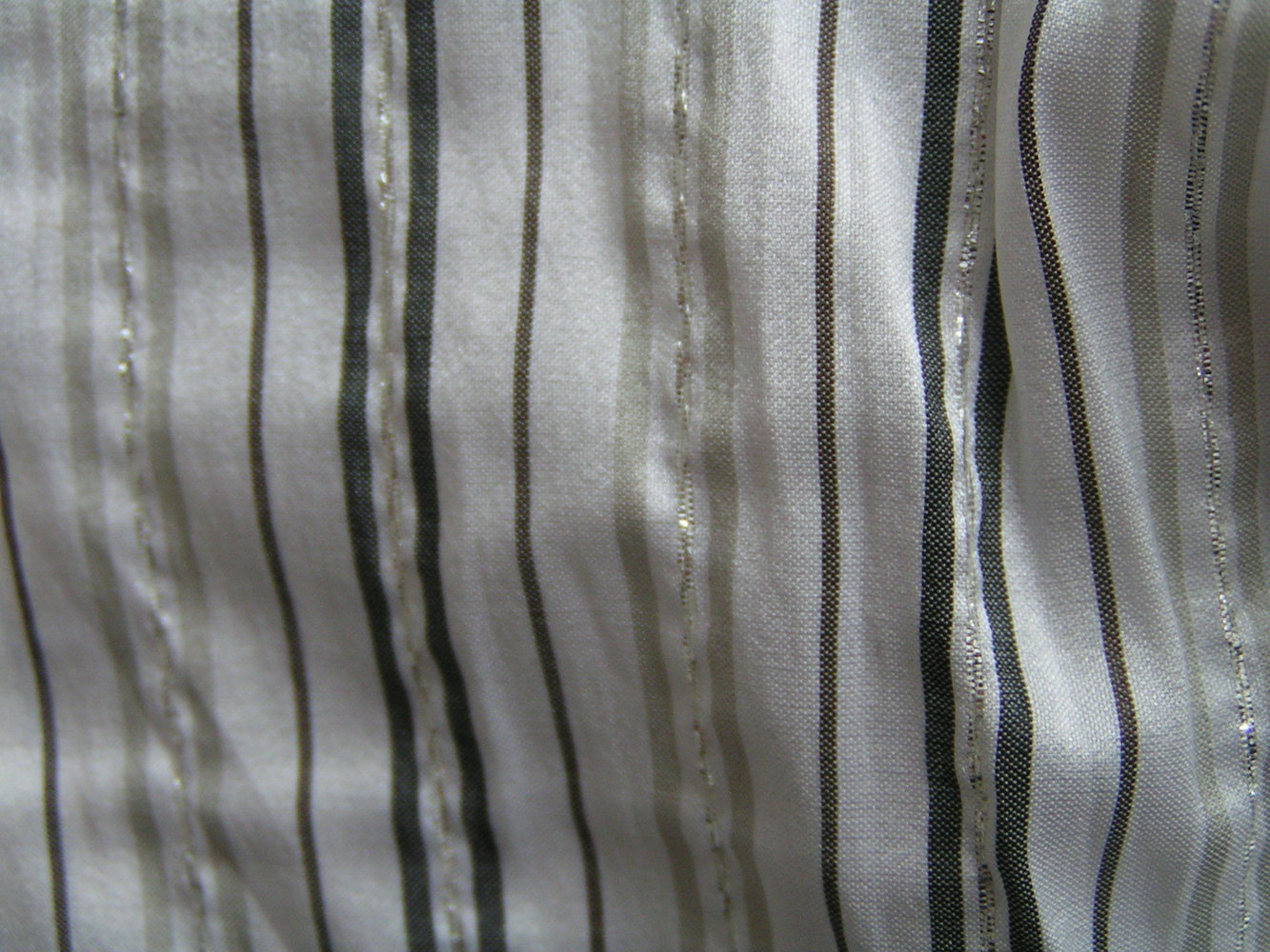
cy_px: 476
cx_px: 635
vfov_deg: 23.3
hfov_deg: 30.7
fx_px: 2312
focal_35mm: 63
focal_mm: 9.7
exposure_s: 1/60
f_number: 3.2
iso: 125
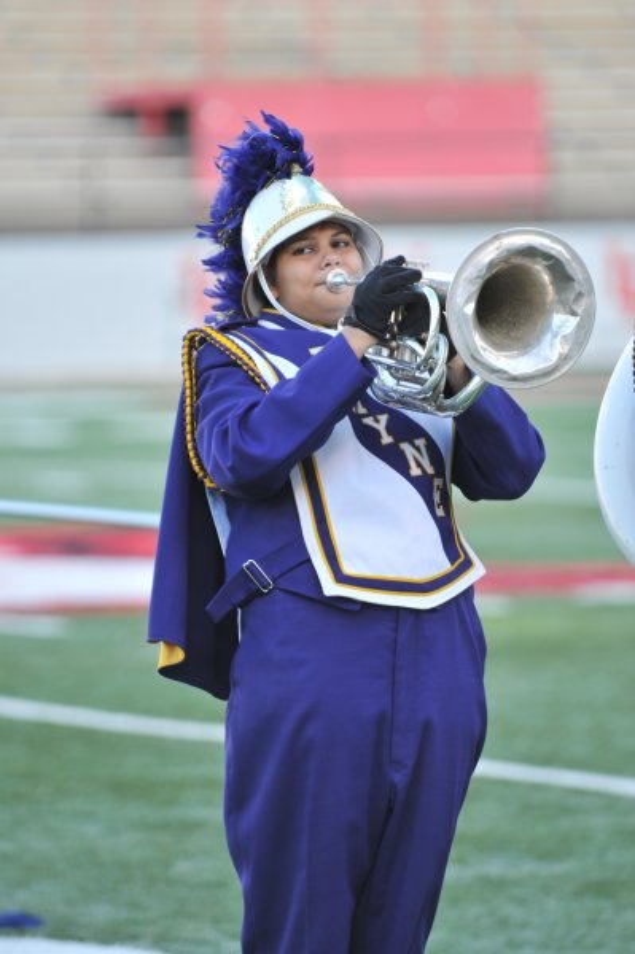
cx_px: 318
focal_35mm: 300
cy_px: 477
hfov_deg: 4.6
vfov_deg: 6.9
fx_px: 7951
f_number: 2.8
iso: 200
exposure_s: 1/400
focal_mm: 200
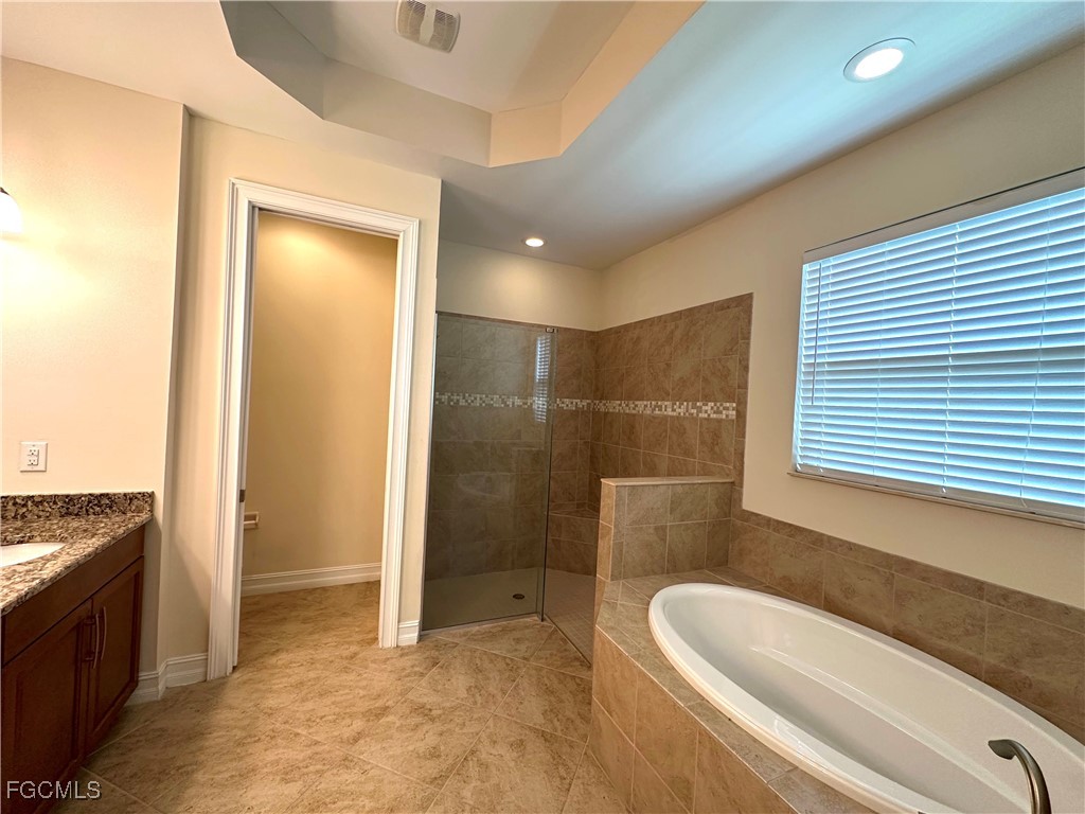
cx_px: 542
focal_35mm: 14
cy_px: 407
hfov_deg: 102.1
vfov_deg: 85.7
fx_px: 439
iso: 200
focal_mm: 2.22
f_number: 2.2
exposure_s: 1/60
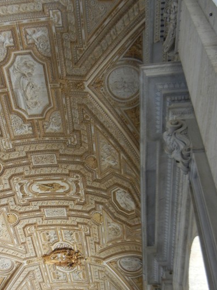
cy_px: 204
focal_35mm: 44
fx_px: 368
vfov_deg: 42.1
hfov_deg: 32.5
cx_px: 65
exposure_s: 1/49.3
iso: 292
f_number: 3.5
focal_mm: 5.4
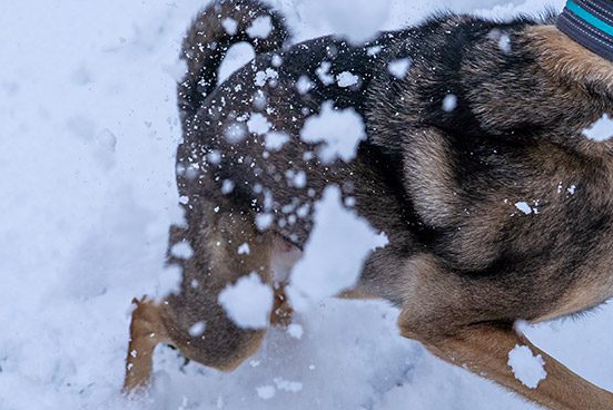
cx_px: 377
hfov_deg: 25.9
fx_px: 1329
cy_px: 177
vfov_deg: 17.5
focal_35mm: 78
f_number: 4
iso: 800
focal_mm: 43
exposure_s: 1/2000
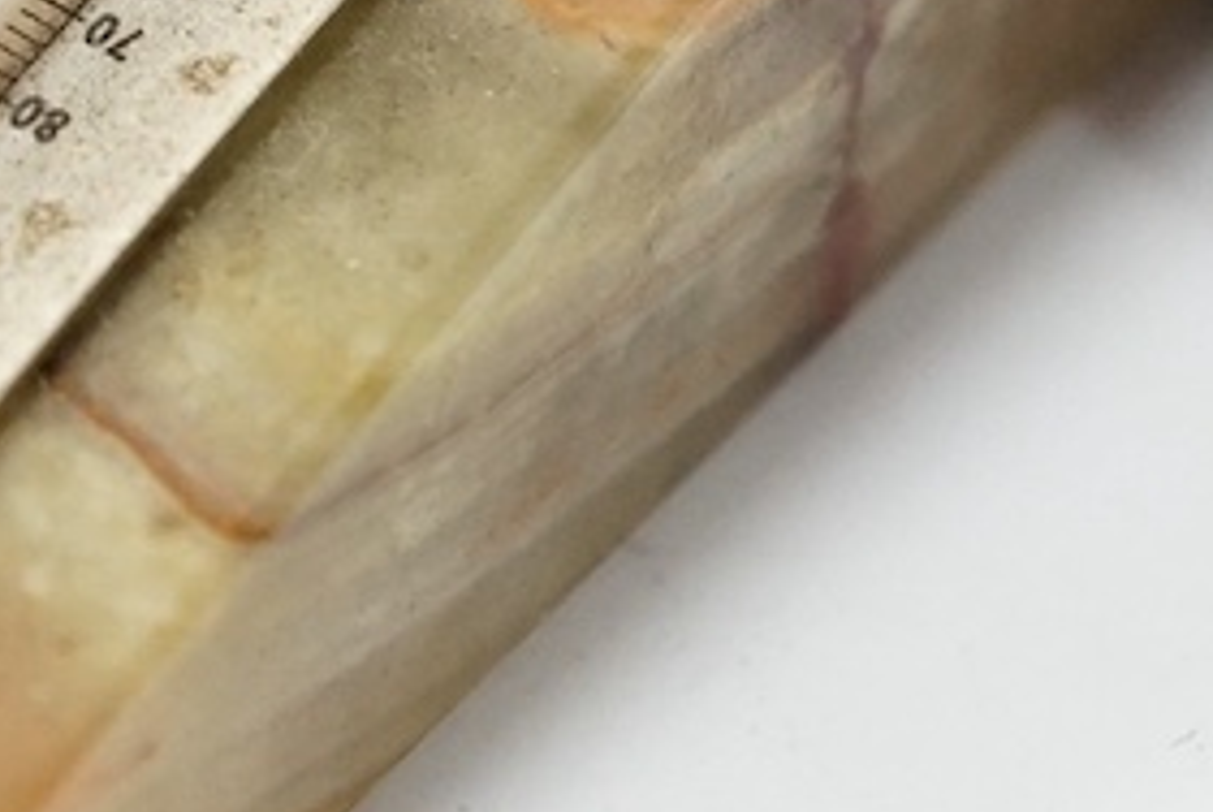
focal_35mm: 180
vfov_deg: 7.6
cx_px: -15
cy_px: 35
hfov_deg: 11.3
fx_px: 6071
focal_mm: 30
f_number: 9
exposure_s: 1/100
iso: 2000
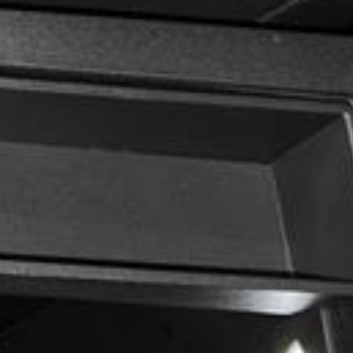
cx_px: -205
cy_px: 202
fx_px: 1315
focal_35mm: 114
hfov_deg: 14.1
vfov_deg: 15.3
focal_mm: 5.7
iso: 50
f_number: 1.5
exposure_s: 1/4
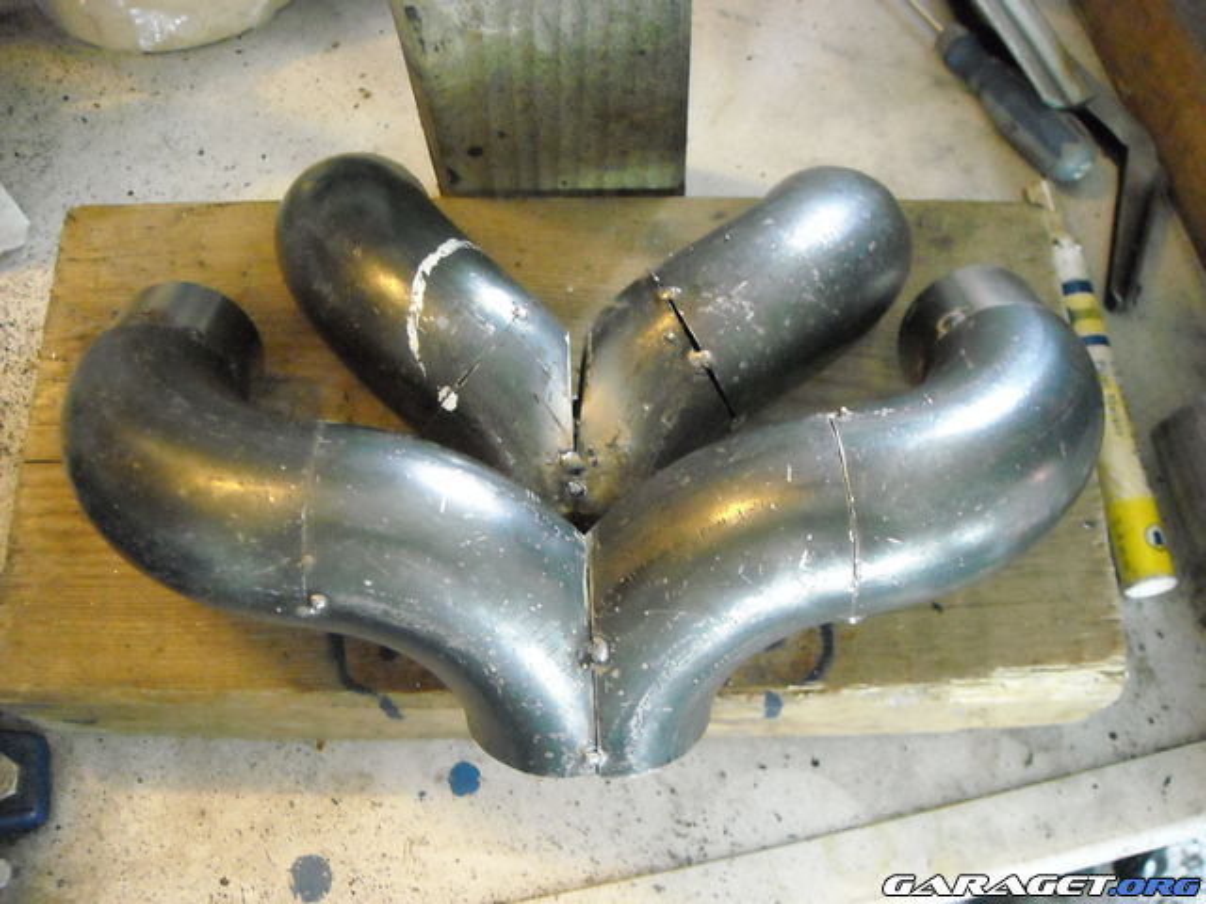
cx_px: 603
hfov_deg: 52.6
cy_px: 452
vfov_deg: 40.7
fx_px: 1219
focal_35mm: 35
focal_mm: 5.7
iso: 800
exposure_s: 1/21
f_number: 2.8
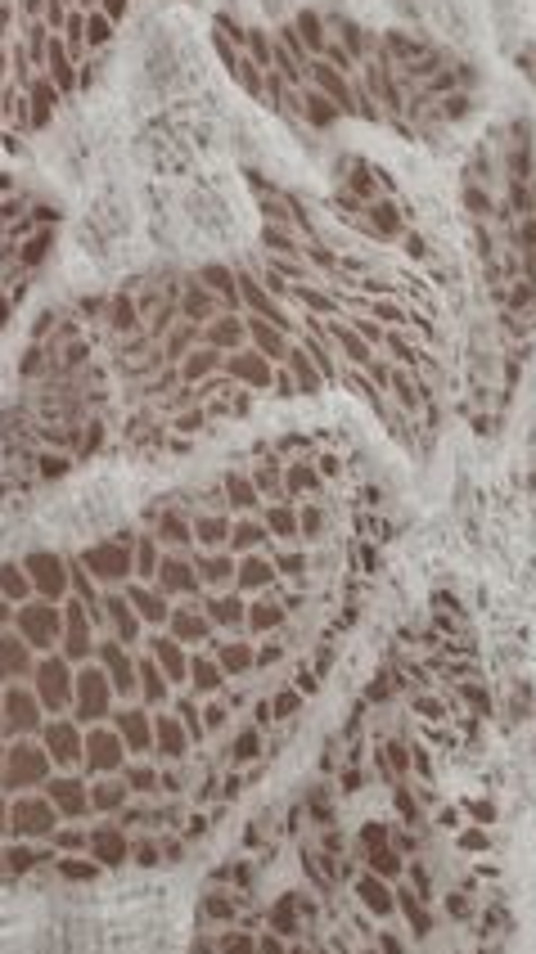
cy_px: -670
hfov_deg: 10.7
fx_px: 2607
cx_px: -559
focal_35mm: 103
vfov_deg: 17.5
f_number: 1.8
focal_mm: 4.25
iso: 160
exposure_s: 1/60
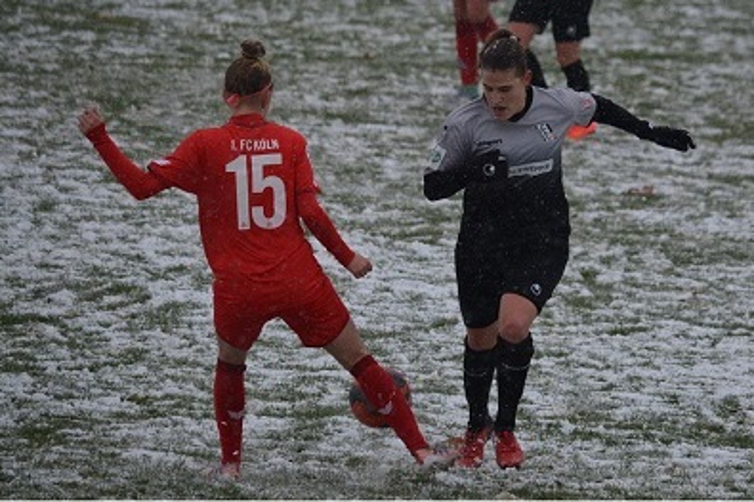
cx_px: 377
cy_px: 251
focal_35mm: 300
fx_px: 6280
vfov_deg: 4.6
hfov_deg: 6.9
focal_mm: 200
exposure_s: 1/1000
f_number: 5
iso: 560
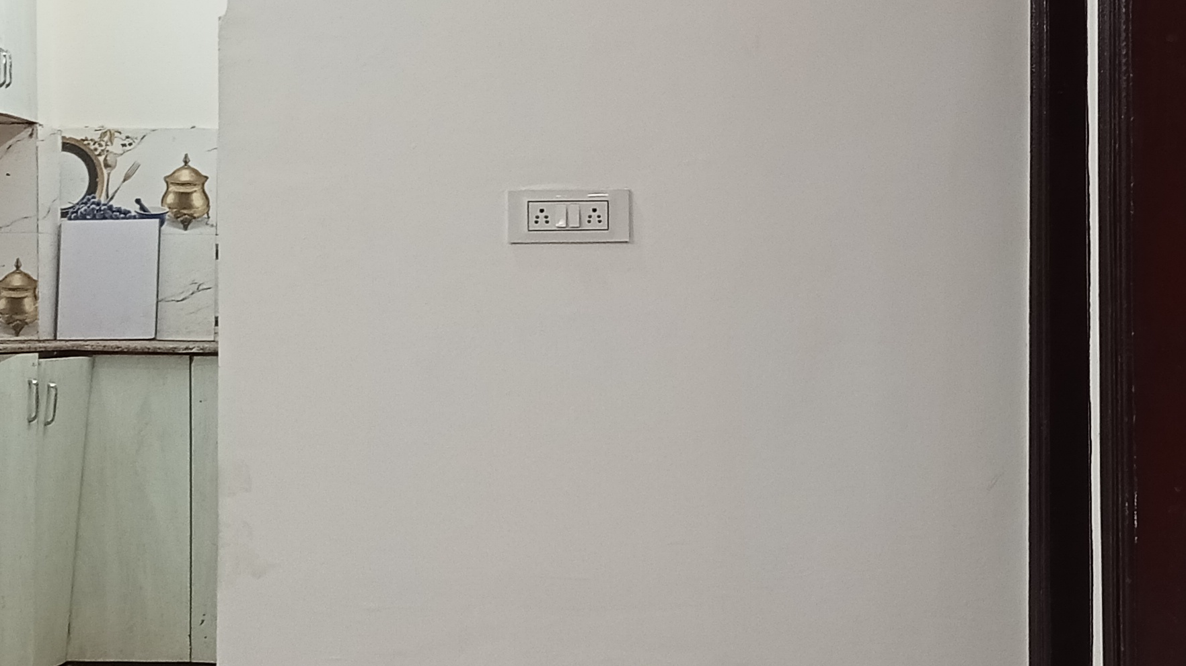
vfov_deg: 16.7
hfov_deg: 29.3
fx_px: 2264
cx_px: 688
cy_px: 304
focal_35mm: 72
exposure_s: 1/33.3
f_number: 2.2
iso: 281
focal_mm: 3.46
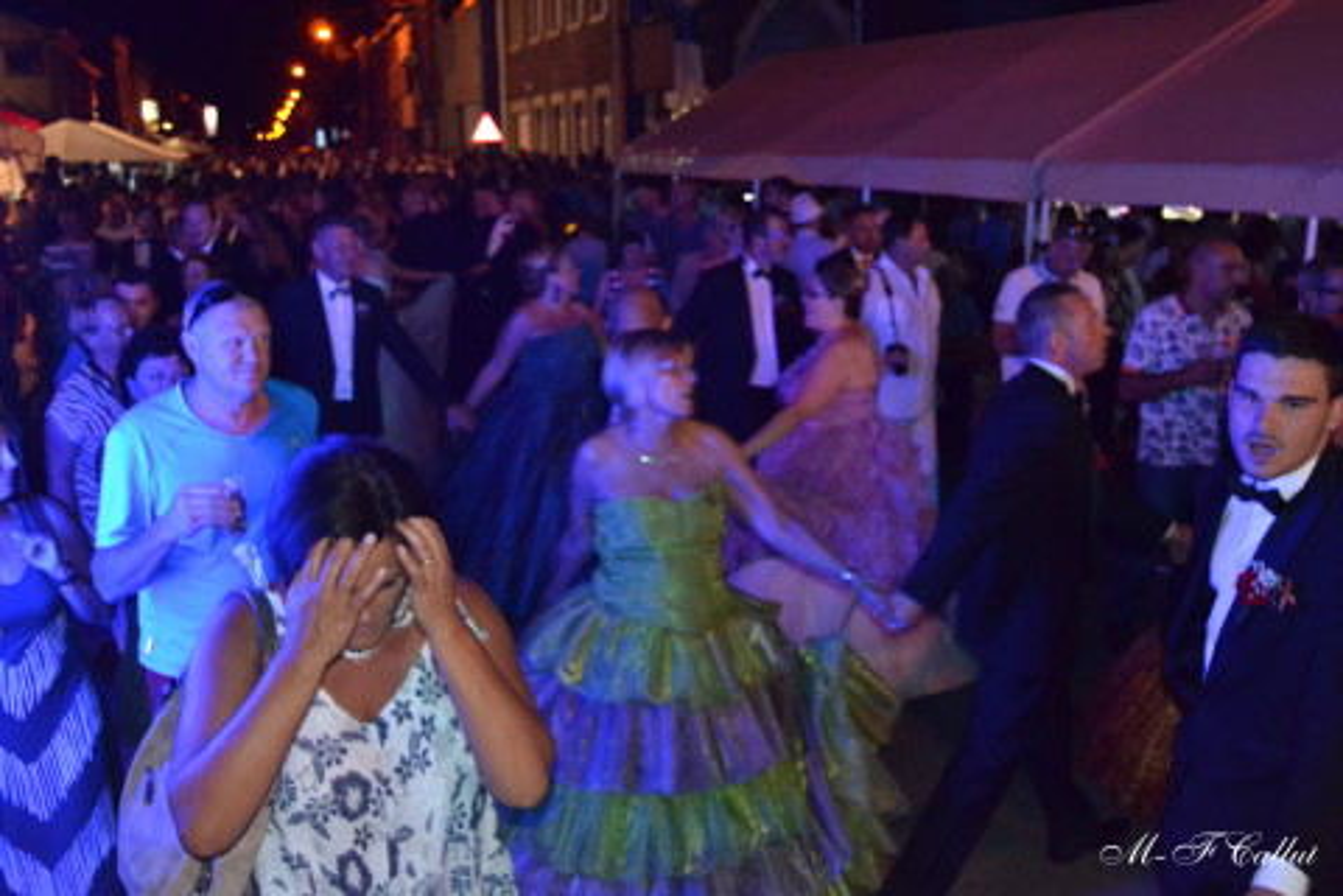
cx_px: 672
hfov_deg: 55.1
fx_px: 1287
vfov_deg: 38.4
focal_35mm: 34
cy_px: 448
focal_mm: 23
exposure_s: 1/60
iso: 3200
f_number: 3.8
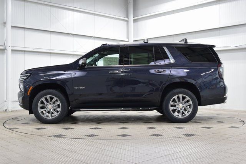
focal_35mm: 44
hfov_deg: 45.0
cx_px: 123
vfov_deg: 30.9
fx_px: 297
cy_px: 82
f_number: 4.5
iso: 1600
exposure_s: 1/60
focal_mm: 29
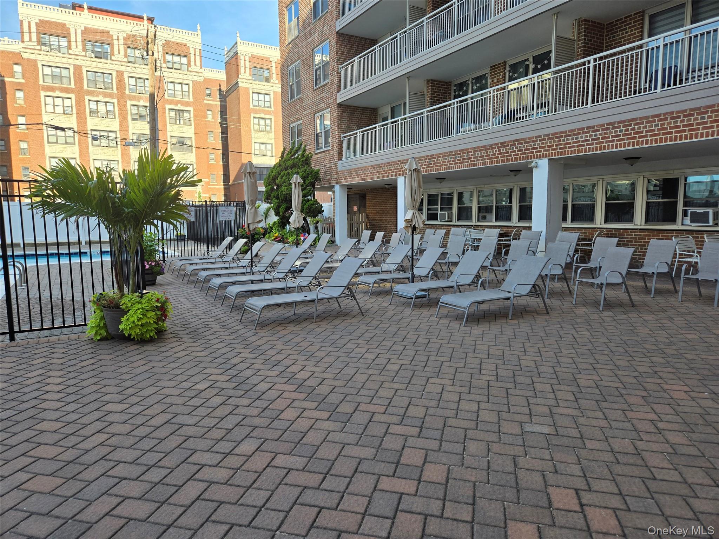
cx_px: 360
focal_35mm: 23
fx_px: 478
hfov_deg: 73.9
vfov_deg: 58.9
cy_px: 270
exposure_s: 1/606
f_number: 1.8
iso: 25
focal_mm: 5.4
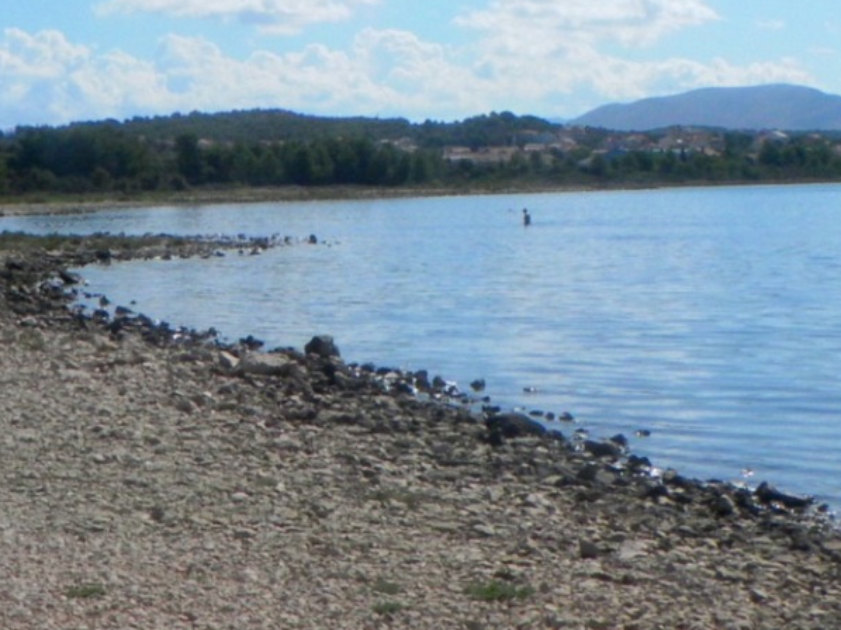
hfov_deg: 21.2
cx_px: 245
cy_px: 257
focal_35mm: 92
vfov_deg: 16.0
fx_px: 2234
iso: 80
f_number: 6.3
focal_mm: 4.6
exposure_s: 1/640
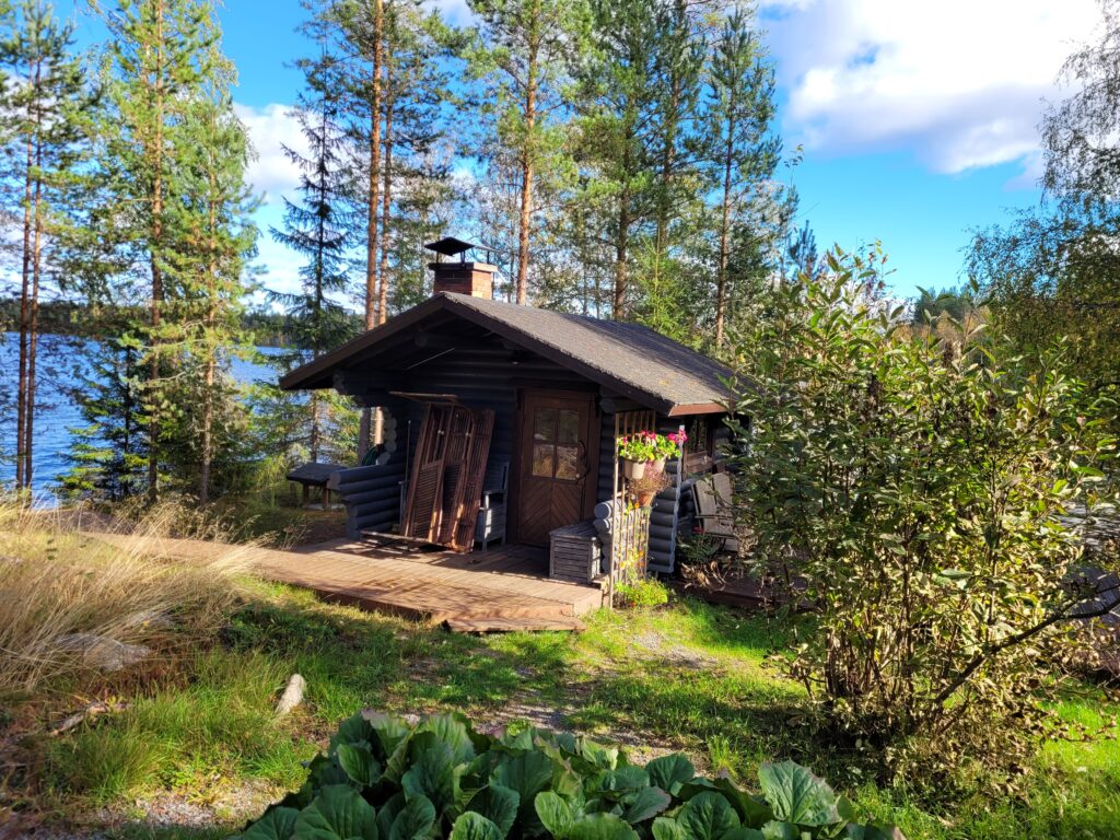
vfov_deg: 53.1
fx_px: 841
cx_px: 560
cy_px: 420
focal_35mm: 26
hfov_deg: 67.3
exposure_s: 1/675
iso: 40
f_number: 1.8
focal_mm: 5.4
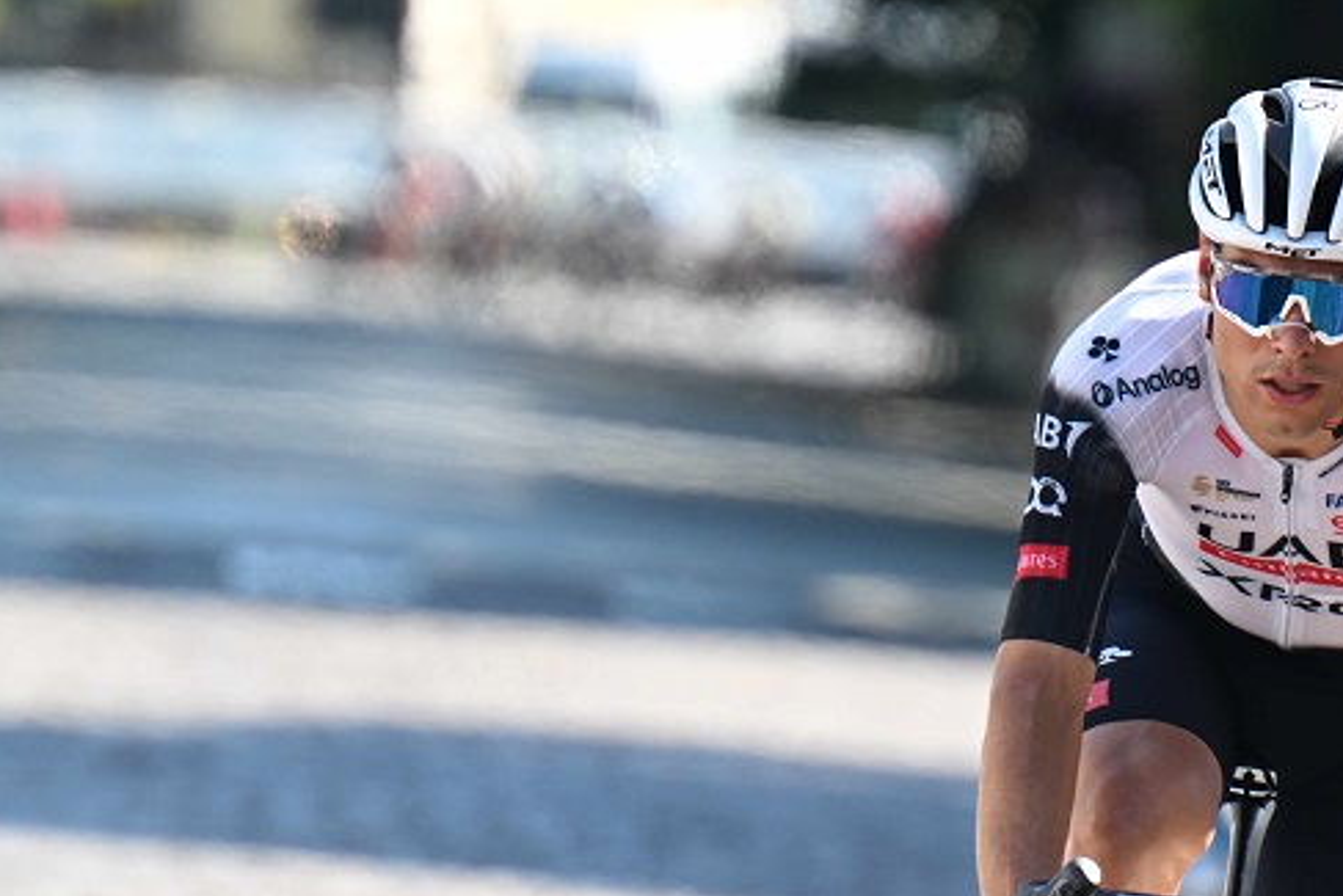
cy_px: 987
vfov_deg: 1.4
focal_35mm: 986
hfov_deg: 2.1
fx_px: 36792
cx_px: 1117
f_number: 5.6
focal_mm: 400
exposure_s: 1/1000
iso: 800
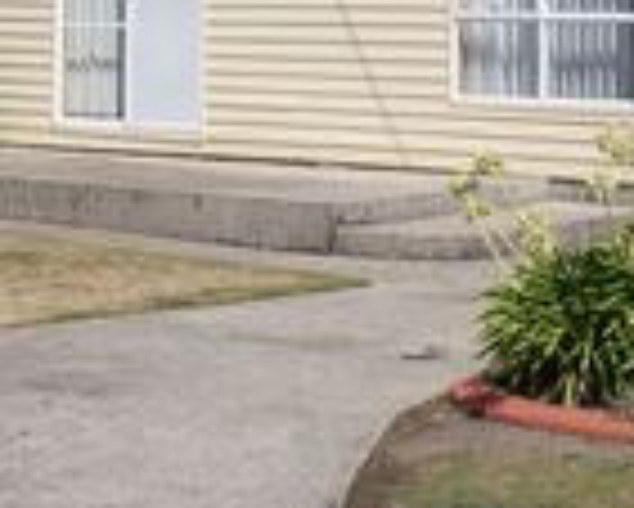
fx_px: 2291
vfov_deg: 12.4
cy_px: -88
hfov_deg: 15.6
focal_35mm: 122
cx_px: 553
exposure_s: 1/200
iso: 100
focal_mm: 26
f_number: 11
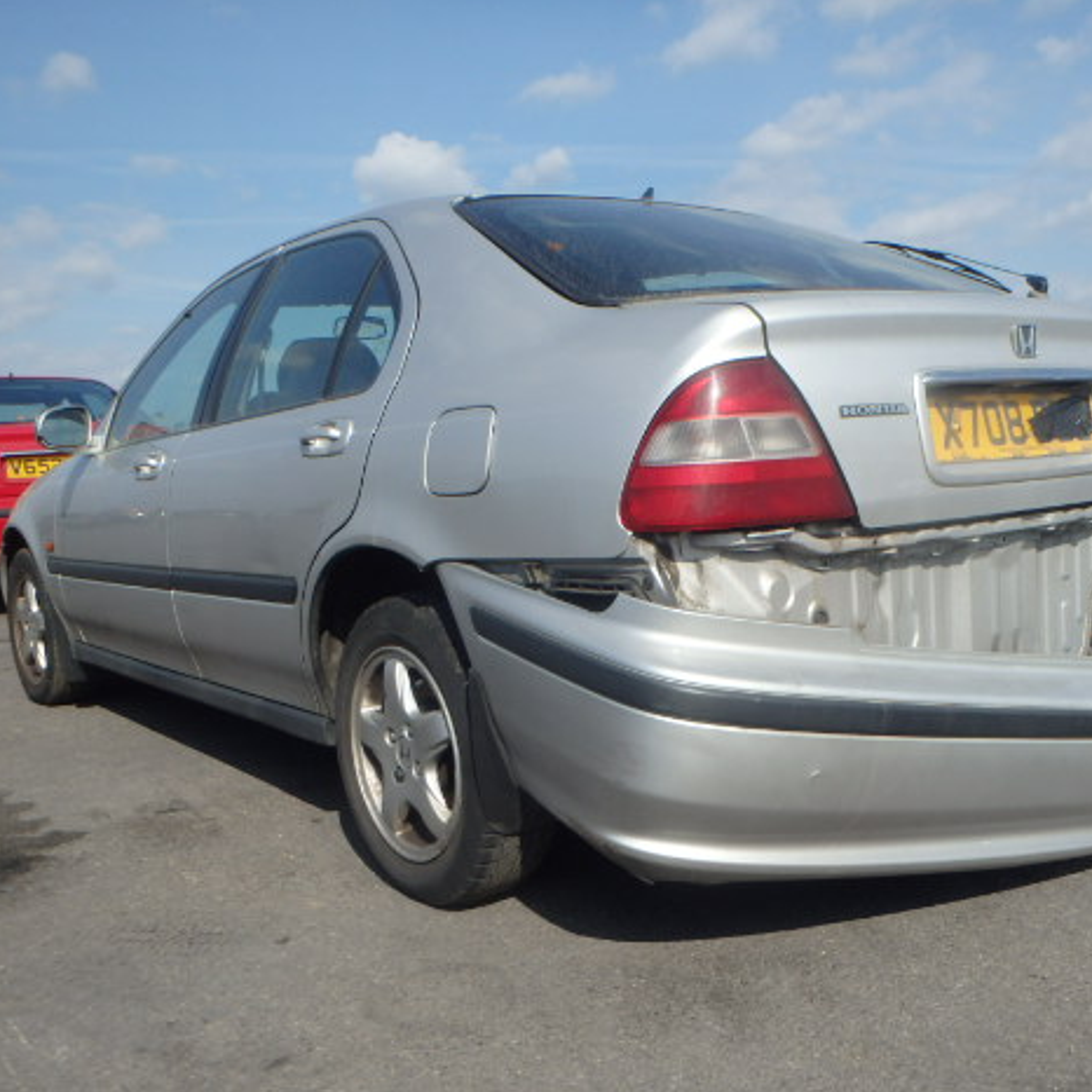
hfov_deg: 48.3
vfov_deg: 48.4
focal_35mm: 34
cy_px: 534
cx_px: 616
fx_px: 1213
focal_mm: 5
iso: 125
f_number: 11
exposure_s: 1/160
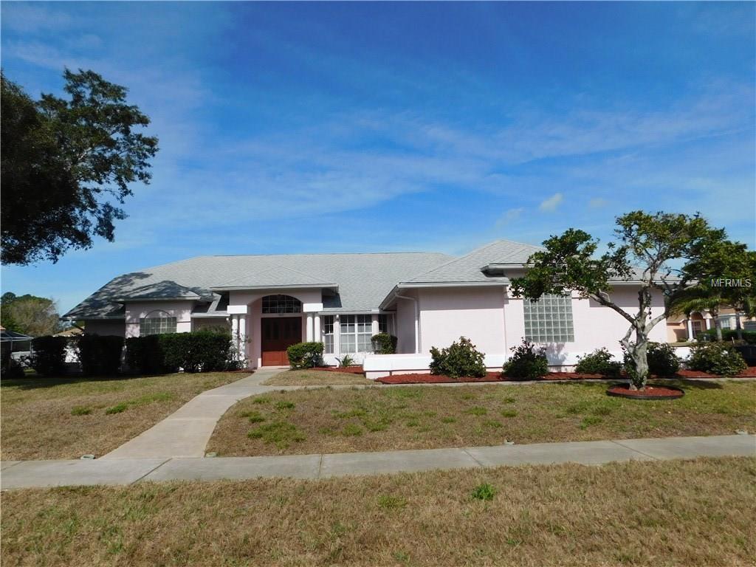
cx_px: 378
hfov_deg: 73.9
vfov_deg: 58.9
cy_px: 284
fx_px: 502
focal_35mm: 23
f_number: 6
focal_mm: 4
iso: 125
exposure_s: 1/800
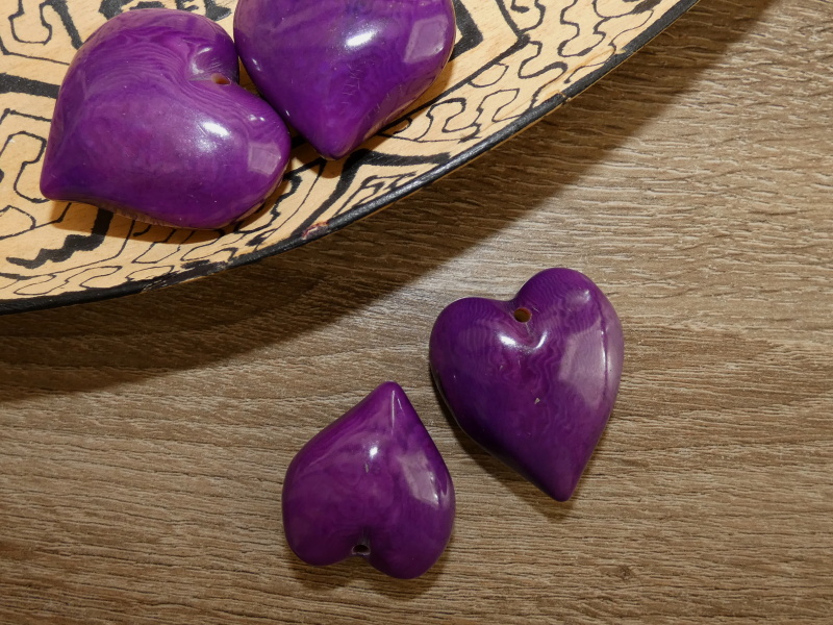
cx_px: 416
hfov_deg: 81.7
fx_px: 481
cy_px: 312
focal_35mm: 20
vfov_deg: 66.0
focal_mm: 3.6
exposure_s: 1/60
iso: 160
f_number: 2.8
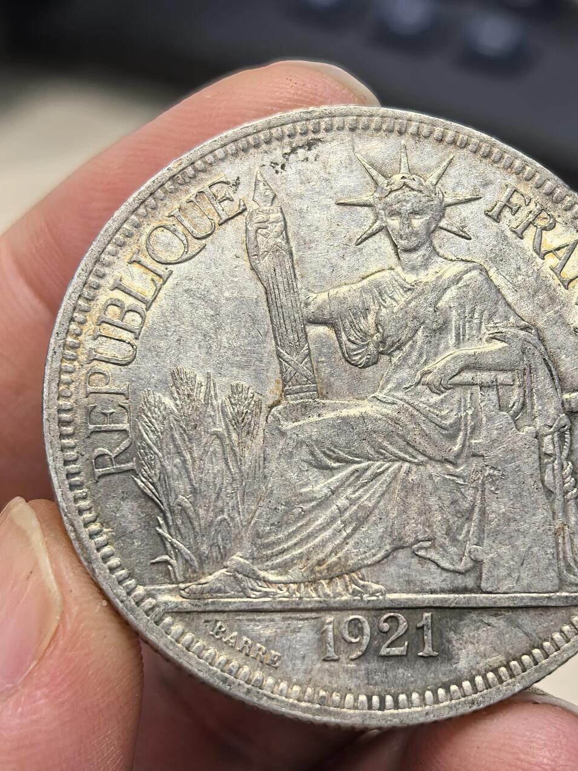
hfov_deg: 19.3
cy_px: 466
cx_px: 360
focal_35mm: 76
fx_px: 1692
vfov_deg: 25.6
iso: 250
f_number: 2
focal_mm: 6.98
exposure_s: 1/100
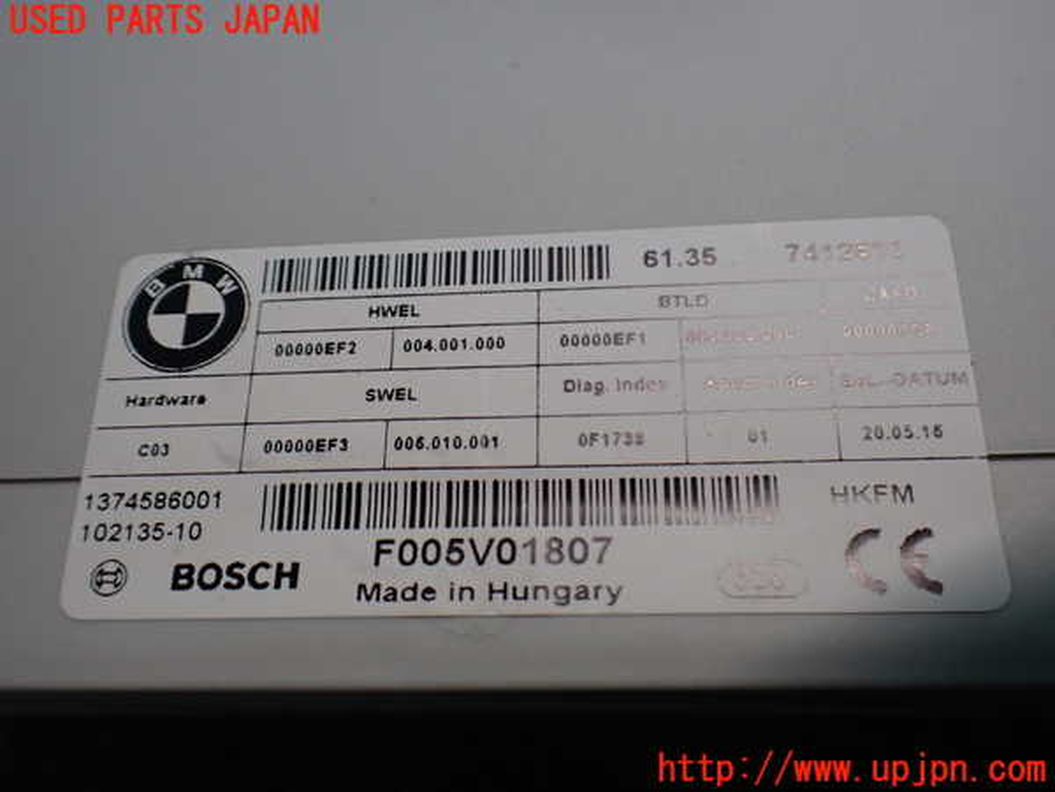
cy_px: 396
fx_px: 914
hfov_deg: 60.0
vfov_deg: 46.8
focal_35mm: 30
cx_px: 528
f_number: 2.3
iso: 320
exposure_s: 1/125
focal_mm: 5.4
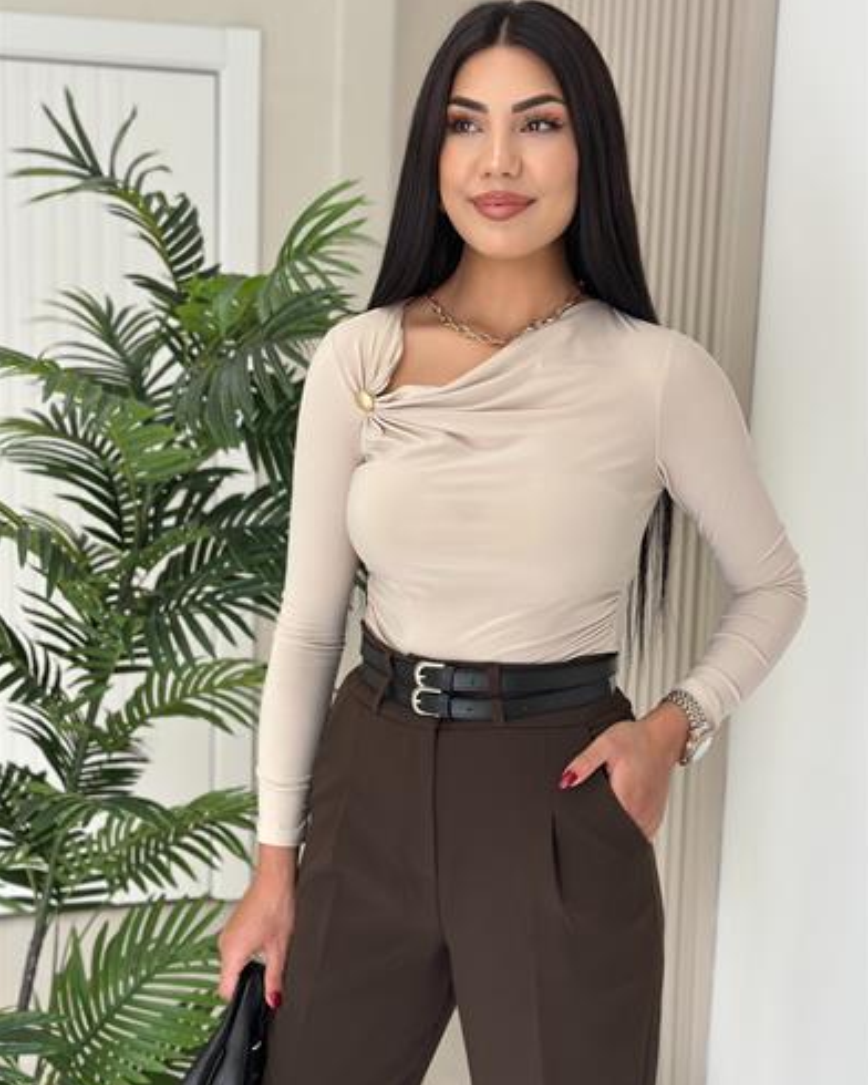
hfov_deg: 29.7
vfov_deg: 36.7
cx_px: 438
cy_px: 533
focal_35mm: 51
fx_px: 1638
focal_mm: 6.86
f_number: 1.78
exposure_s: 1/329
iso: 80
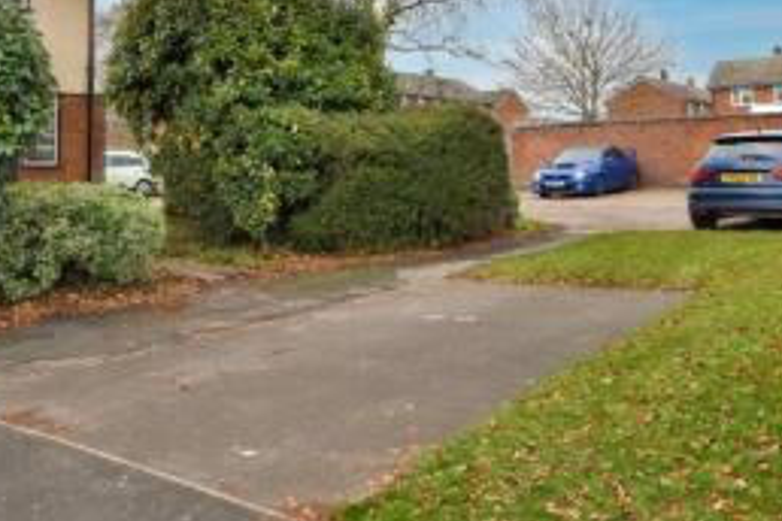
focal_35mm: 36
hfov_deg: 53.1
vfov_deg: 35.4
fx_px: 780
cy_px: 80
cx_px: 339
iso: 200
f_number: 6.3
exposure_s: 1/250
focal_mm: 13
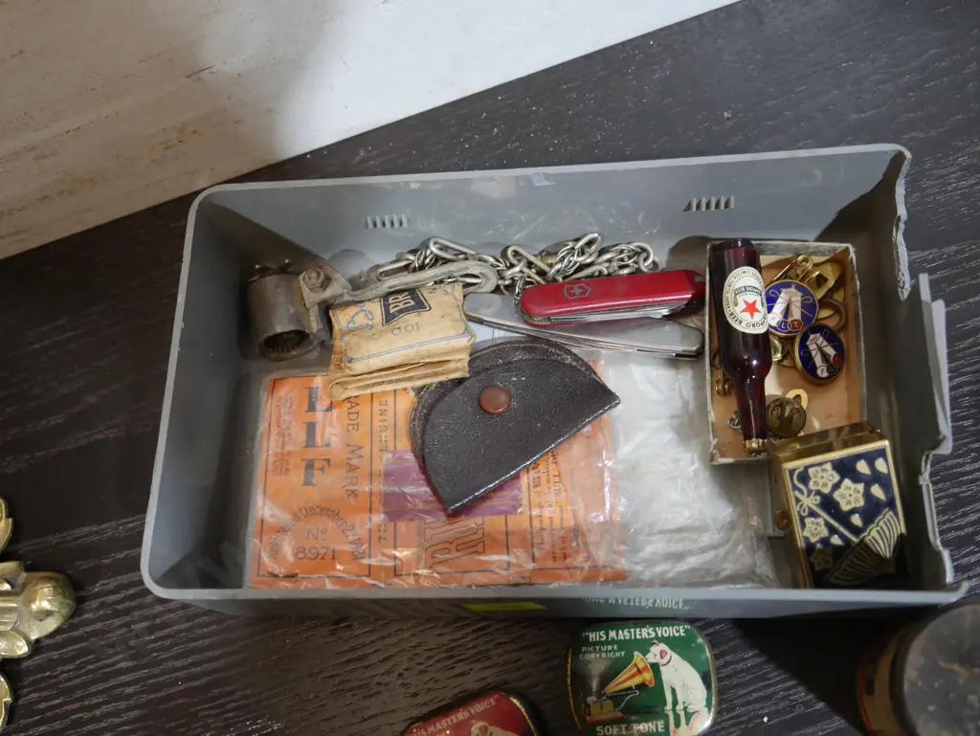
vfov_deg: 39.7
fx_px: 1020
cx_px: 490
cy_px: 368
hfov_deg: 51.3
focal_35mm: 36
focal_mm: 18
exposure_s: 1/60
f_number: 4.5
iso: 1000
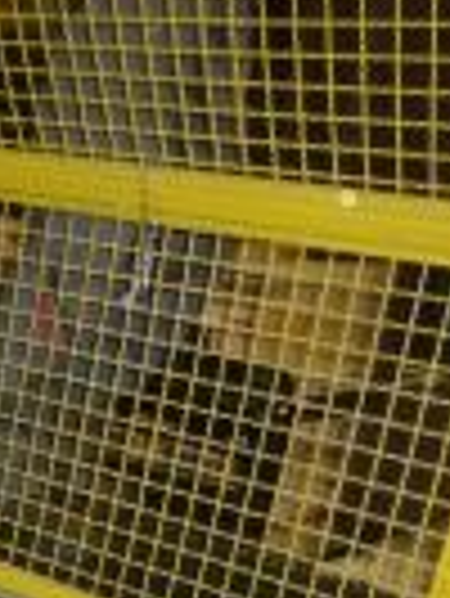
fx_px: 1402
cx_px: -414
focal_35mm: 81
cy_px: 616
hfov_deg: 15.2
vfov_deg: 23.0
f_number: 3.3
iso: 250
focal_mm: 4.3
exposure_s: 1/60
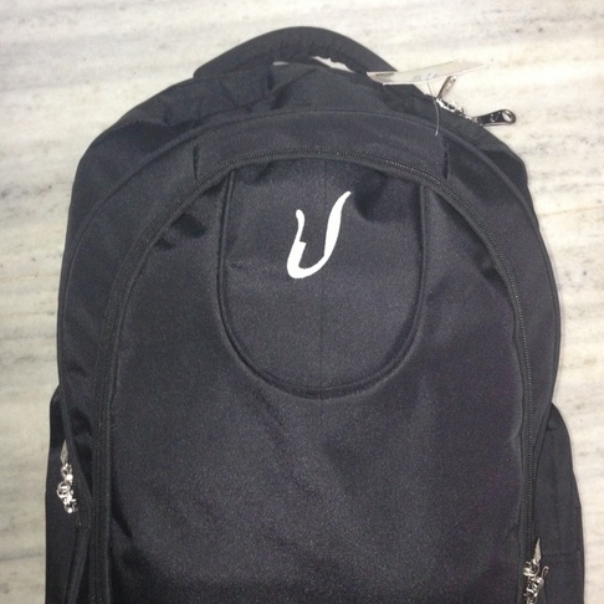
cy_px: 357
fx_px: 790
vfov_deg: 41.7
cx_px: 308
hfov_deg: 41.9
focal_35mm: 40
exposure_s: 1/20
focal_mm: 4.13
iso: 160
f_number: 2.4
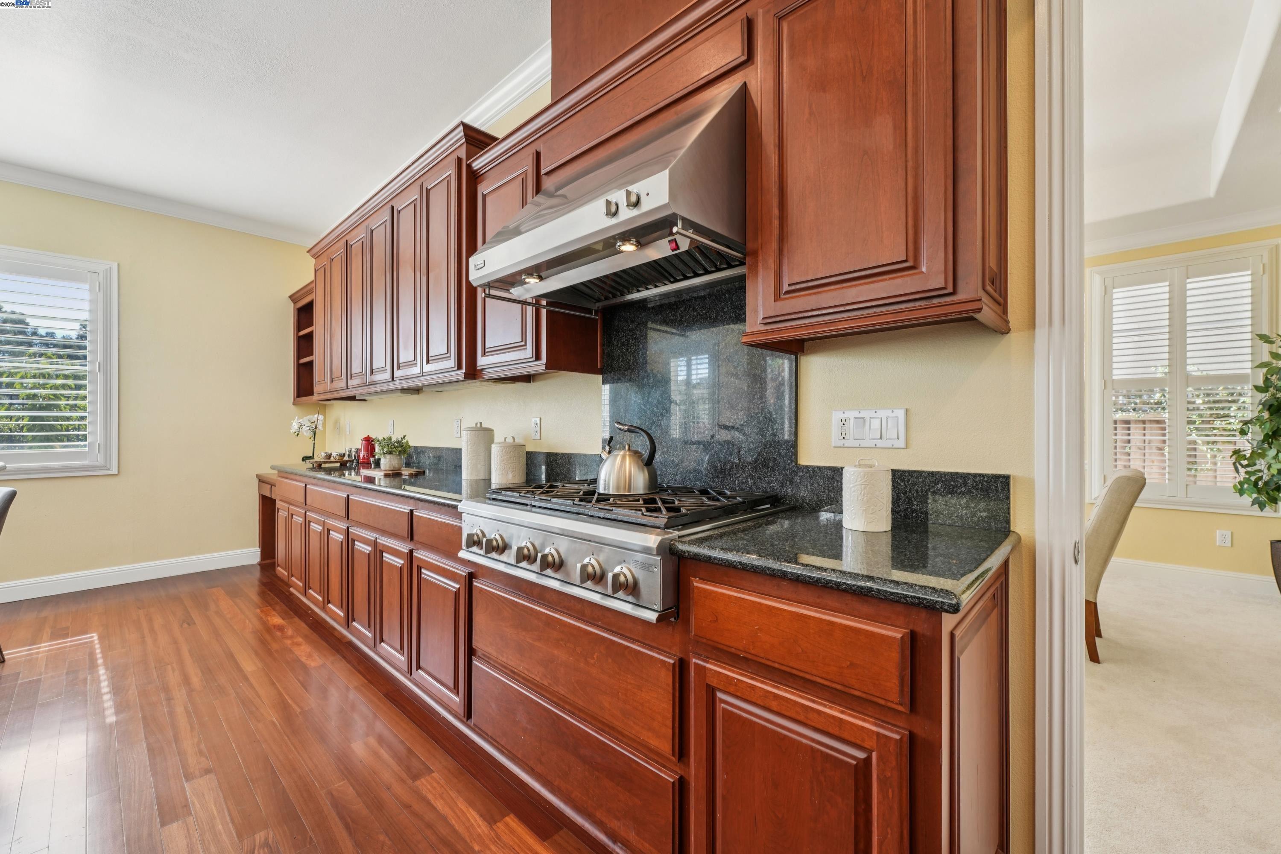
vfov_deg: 81.2
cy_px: 427
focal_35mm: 14
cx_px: 640
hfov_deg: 104.3
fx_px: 498
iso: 640
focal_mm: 14
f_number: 8
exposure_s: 1/50
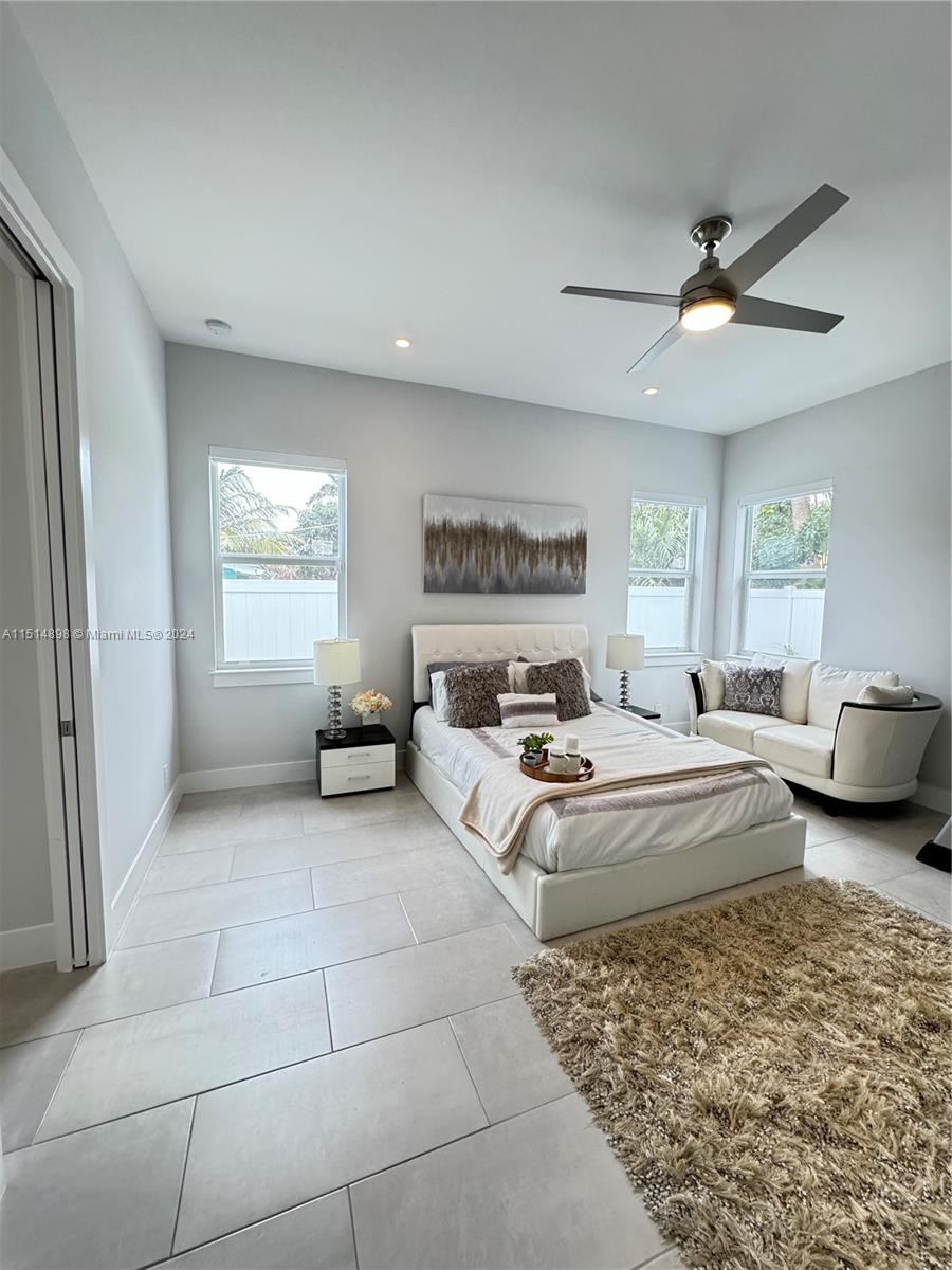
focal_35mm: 14
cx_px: 476
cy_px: 635
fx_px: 513
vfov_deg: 102.1
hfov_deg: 85.7
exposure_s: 1/120
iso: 320
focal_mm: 2.22
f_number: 2.2
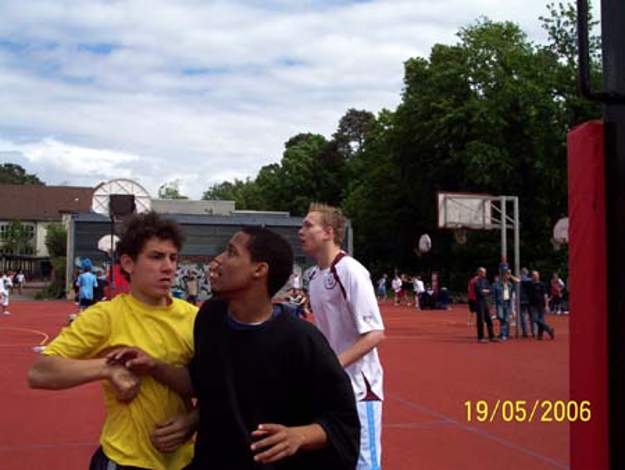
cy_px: 235
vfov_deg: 37.8
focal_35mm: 38
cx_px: 312
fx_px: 686
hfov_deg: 49.0
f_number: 4.8
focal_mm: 8
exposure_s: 1/1000
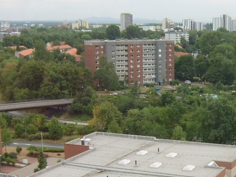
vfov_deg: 23.8
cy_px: 133
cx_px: 193
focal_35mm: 61
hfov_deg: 30.8
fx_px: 416
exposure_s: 1/84
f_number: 5.6
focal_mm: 8.13
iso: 50
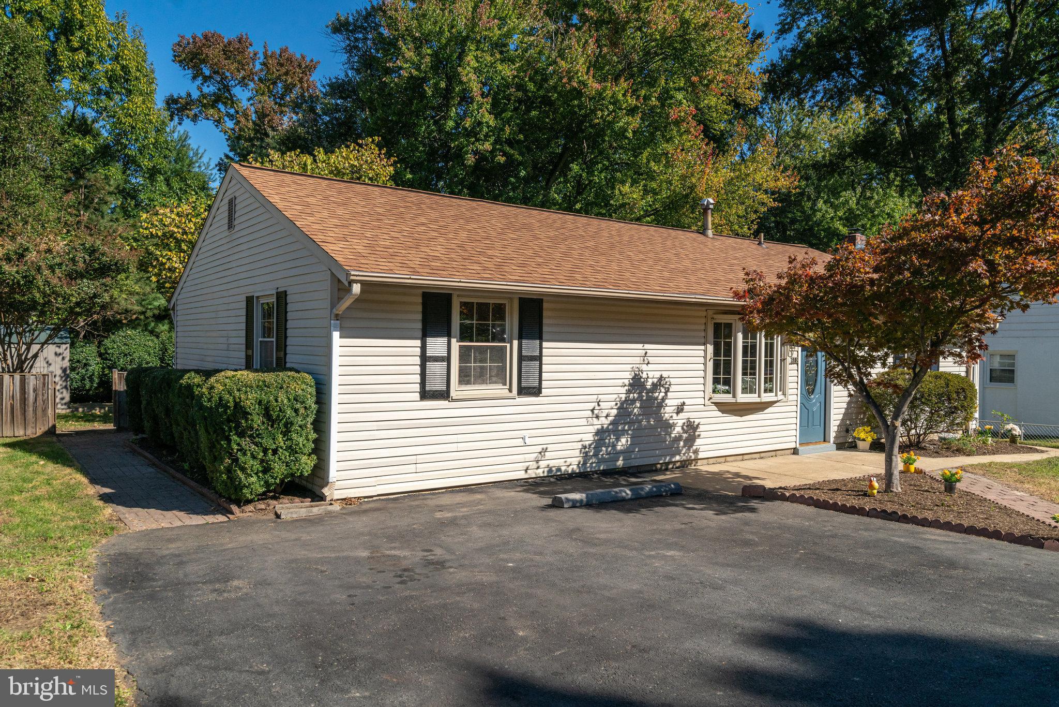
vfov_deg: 51.3
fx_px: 735
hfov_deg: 71.5
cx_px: 530
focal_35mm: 25
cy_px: 354
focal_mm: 25
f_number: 8
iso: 800
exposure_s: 1/2000
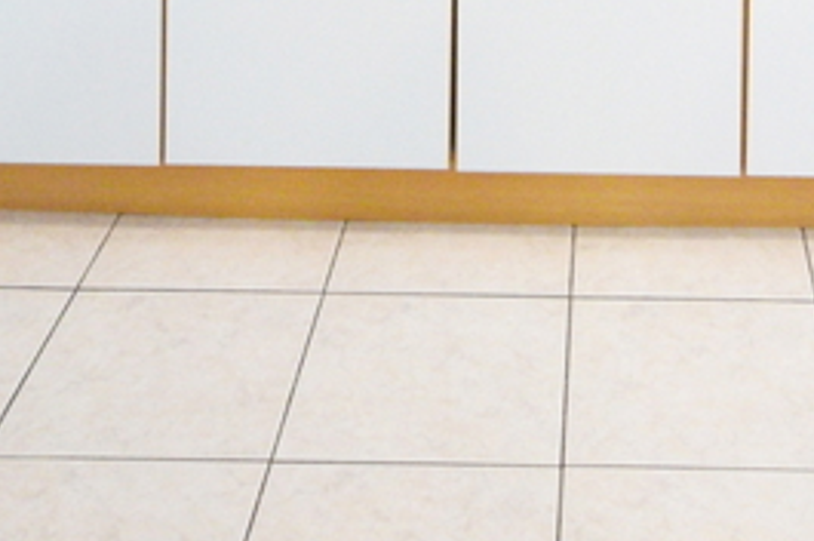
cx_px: 617
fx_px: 1536
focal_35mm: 68
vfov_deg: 15.3
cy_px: -596
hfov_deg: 29.2
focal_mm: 10
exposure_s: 1/25
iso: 800
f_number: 4.5
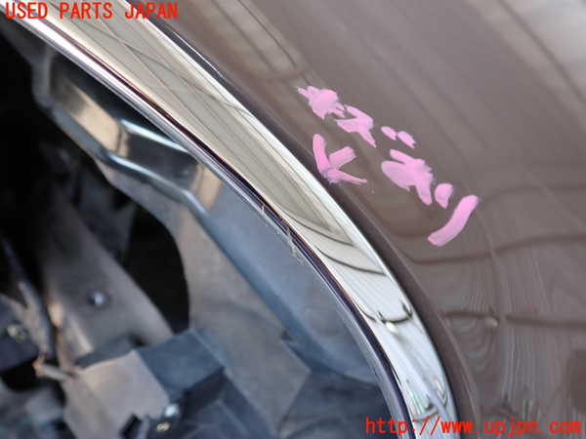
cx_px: 293
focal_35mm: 30
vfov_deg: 46.8
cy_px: 220
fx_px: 508
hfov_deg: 60.0
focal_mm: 5.4
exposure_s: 1/60
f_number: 2.3
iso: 125
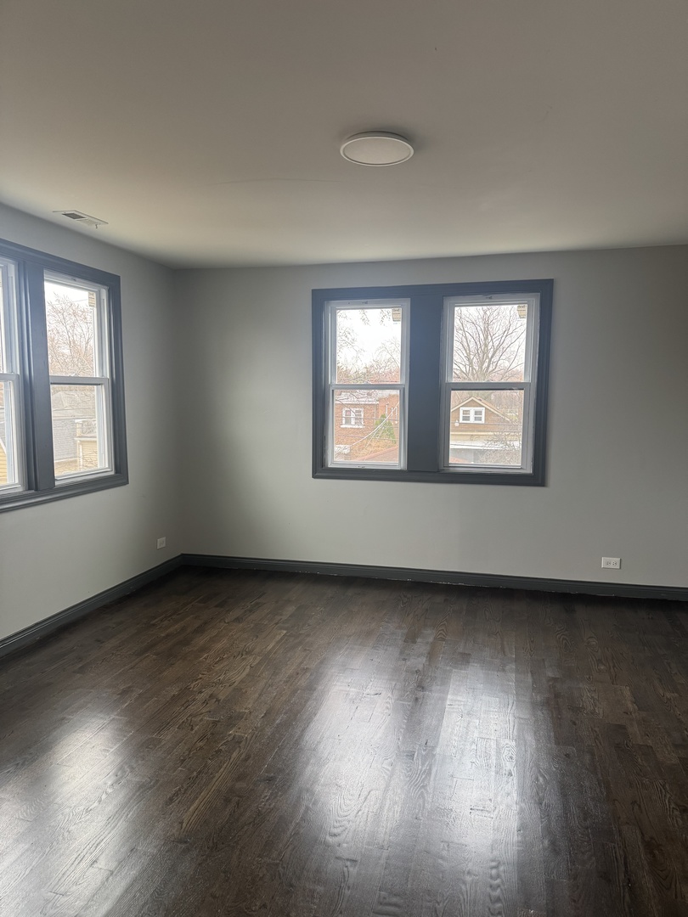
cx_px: 344
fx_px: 636
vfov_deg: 71.6
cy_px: 458
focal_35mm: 24
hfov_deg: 56.8
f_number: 1.78
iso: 160
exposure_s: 1/72
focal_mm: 6.76
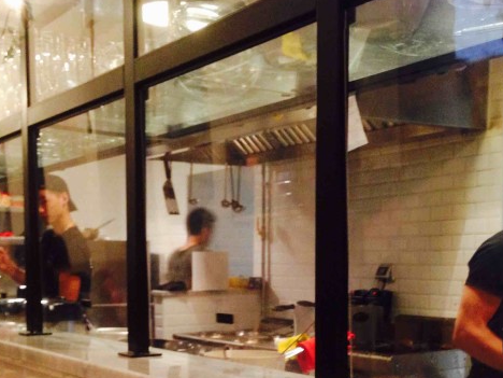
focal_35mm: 60
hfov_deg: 32.2
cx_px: 269
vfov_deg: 24.0
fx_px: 872
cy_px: 313
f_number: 2.4
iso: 250
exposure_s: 1/20
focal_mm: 4.12
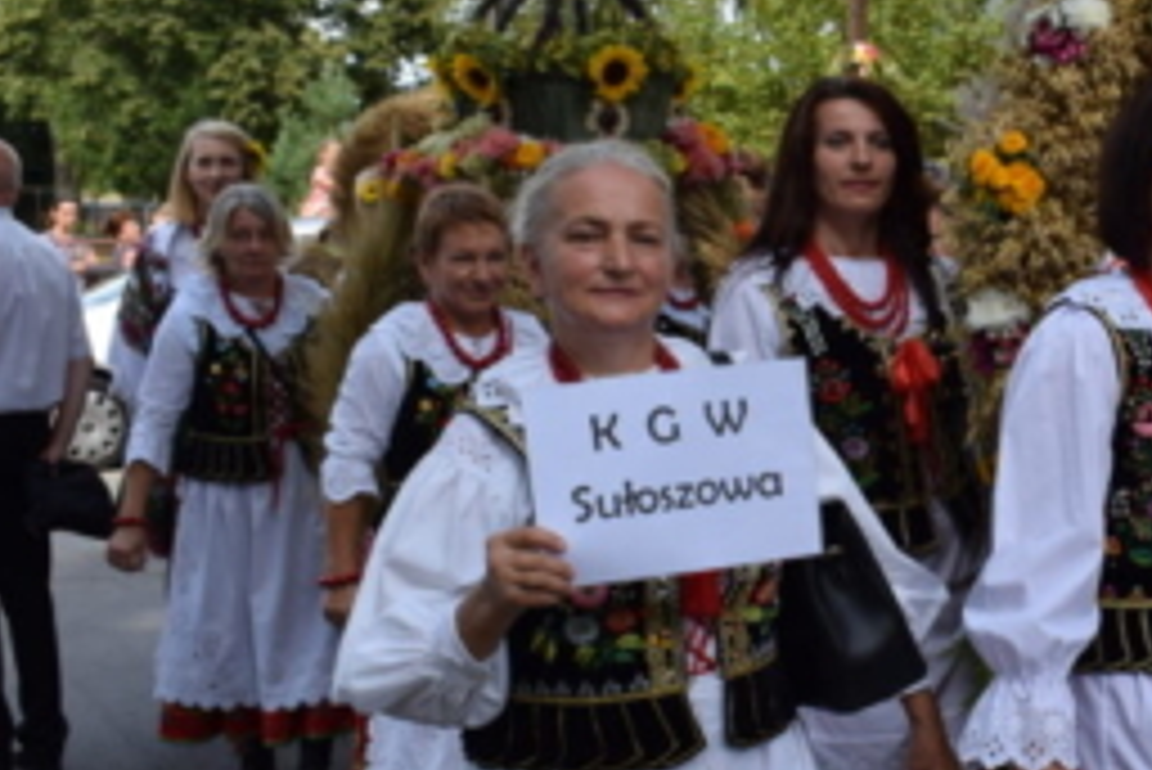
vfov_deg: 18.2
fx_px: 2401
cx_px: 1102
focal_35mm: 75
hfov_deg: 25.8
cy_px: 403
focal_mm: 20
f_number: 8
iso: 200
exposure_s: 1/250
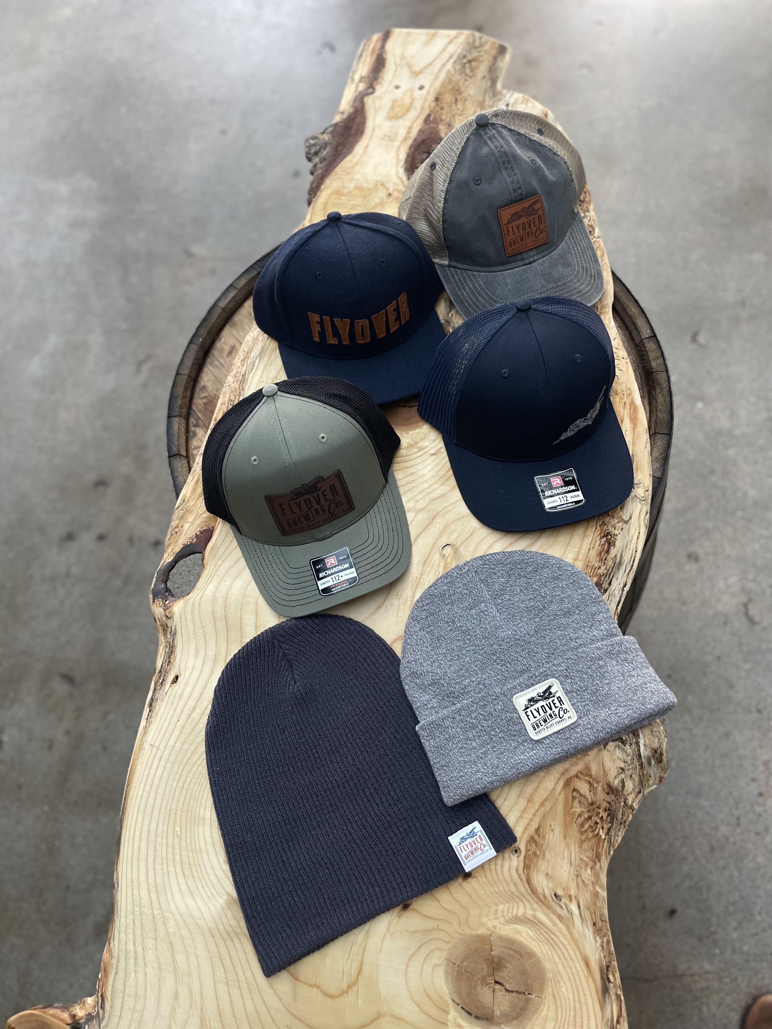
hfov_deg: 53.1
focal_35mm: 26
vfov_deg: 67.3
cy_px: 514
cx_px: 386
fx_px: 773
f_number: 1.6
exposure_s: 1/60
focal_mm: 4.2
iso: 200
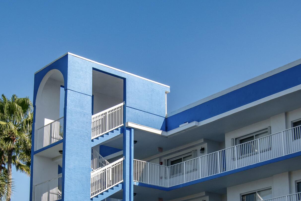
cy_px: 187
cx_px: 134
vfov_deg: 18.1
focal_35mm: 74
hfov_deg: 27.3
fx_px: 619
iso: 400
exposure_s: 1/1600
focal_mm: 20
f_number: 6.3
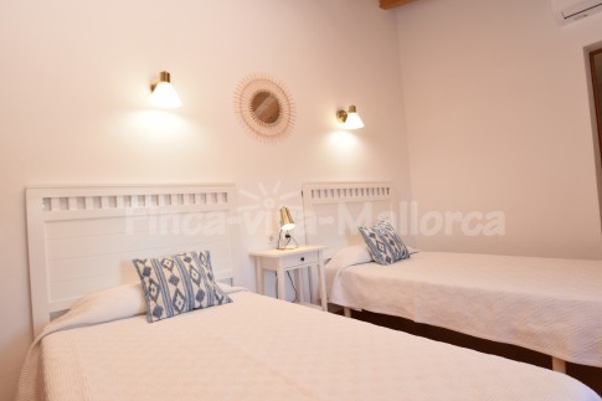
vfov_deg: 64.5
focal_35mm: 19
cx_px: 315
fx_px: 318
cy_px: 208
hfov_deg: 86.9
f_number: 5
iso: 400
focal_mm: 12
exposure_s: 1/100
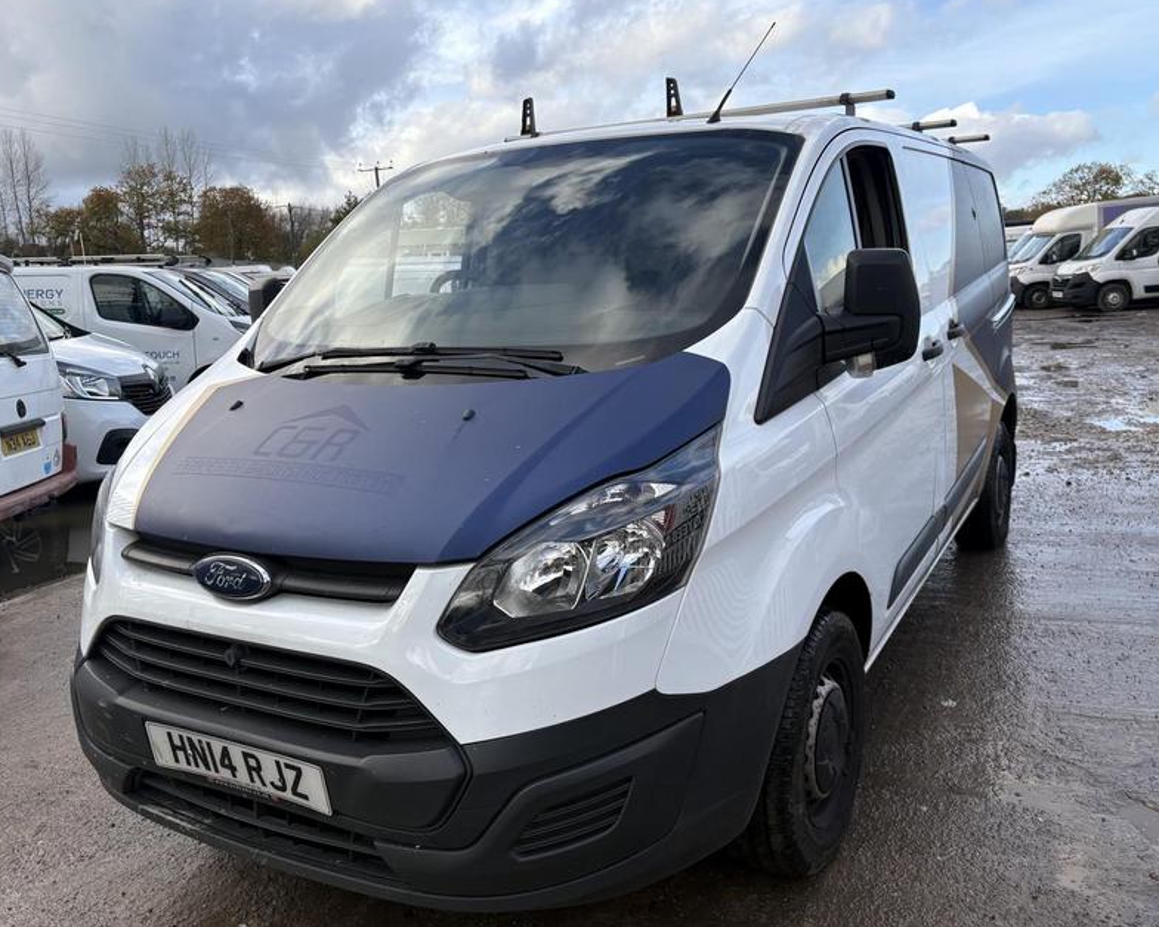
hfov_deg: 60.4
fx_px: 995
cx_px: 603
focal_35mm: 29
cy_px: 433
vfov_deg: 49.9
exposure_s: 1/1016
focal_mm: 5.96
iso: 50
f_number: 1.6
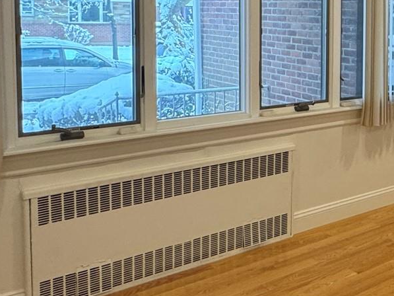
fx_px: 546
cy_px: 55
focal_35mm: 48
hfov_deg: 35.4
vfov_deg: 29.5
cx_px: 404
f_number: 2.2
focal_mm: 2.22
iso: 250
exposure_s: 1/120
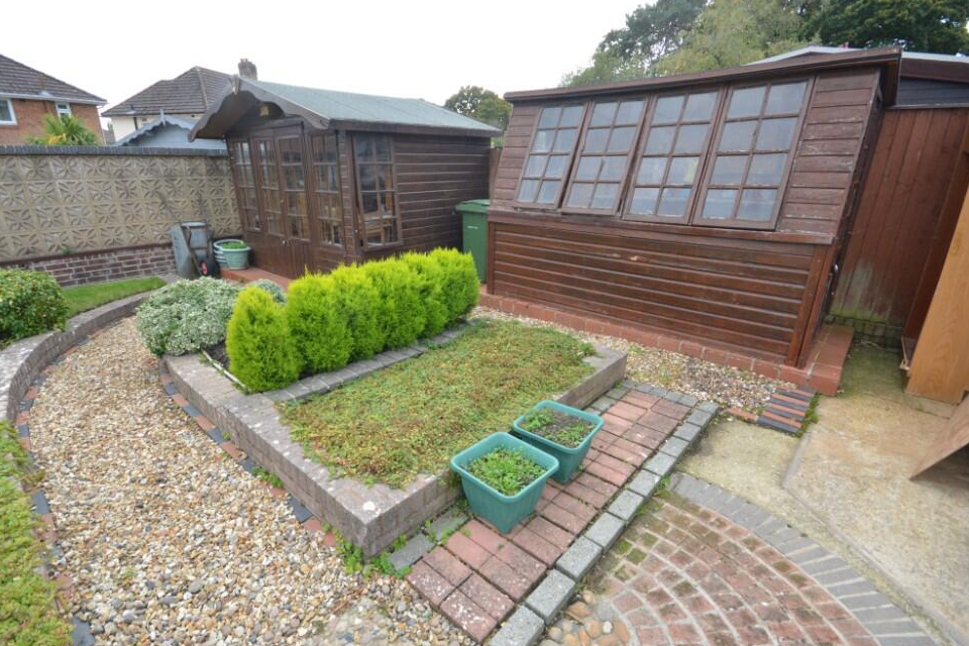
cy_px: 333
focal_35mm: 16
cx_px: 465
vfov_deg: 73.7
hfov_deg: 96.7
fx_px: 431
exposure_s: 1/200
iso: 400
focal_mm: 10
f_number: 8
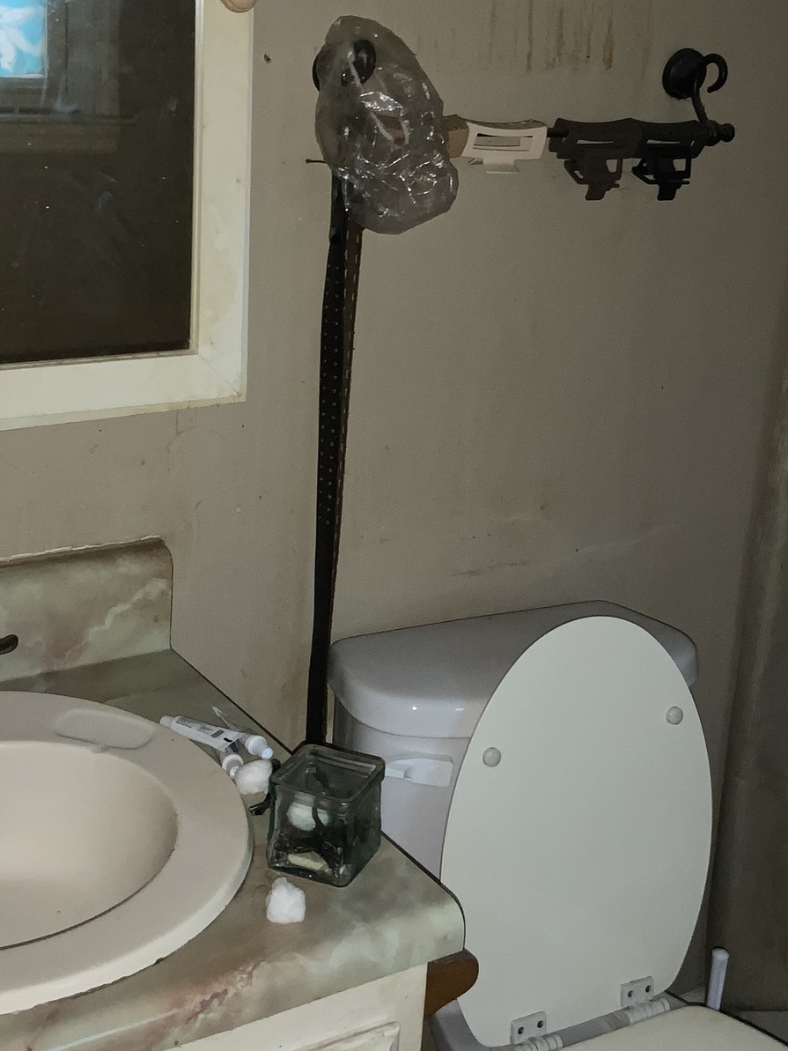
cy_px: 418
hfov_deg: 26.1
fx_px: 1699
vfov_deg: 34.2
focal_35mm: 56
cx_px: 383
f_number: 1.8
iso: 64
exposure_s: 1/30
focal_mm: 3
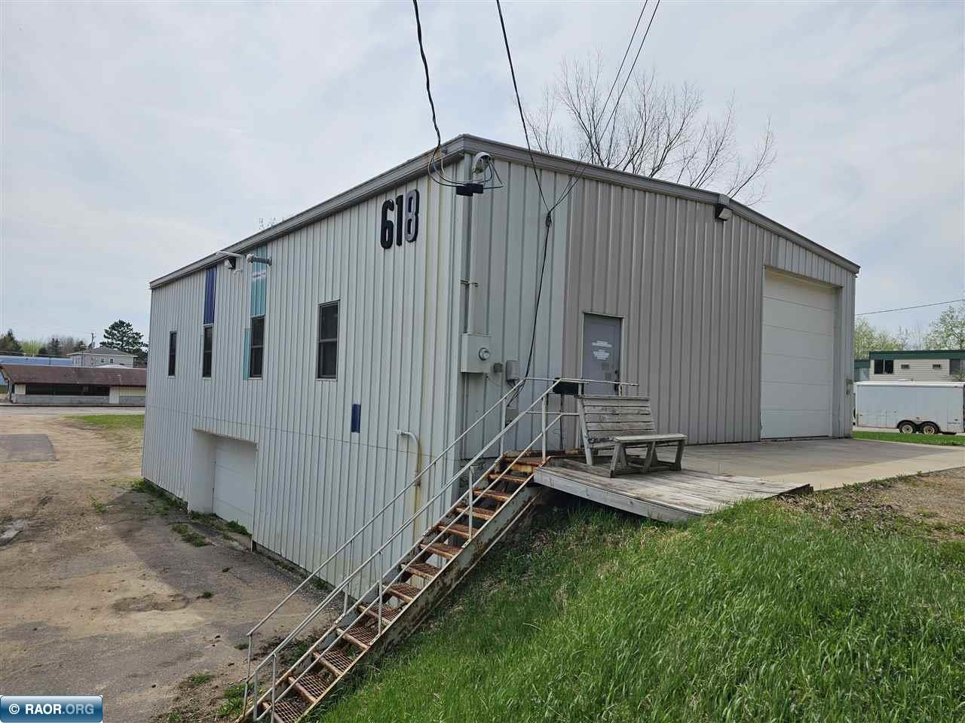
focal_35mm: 23
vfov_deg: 58.9
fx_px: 641
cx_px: 482
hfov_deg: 73.9
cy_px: 362
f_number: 1.7
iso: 10
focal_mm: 6.3
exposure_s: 1/1160
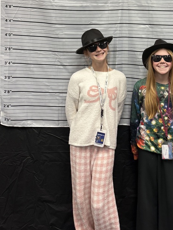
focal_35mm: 40
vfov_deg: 44.2
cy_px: 42
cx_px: 123
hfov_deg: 35.4
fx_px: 266
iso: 200
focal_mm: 6.76
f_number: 1.78
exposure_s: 1/120
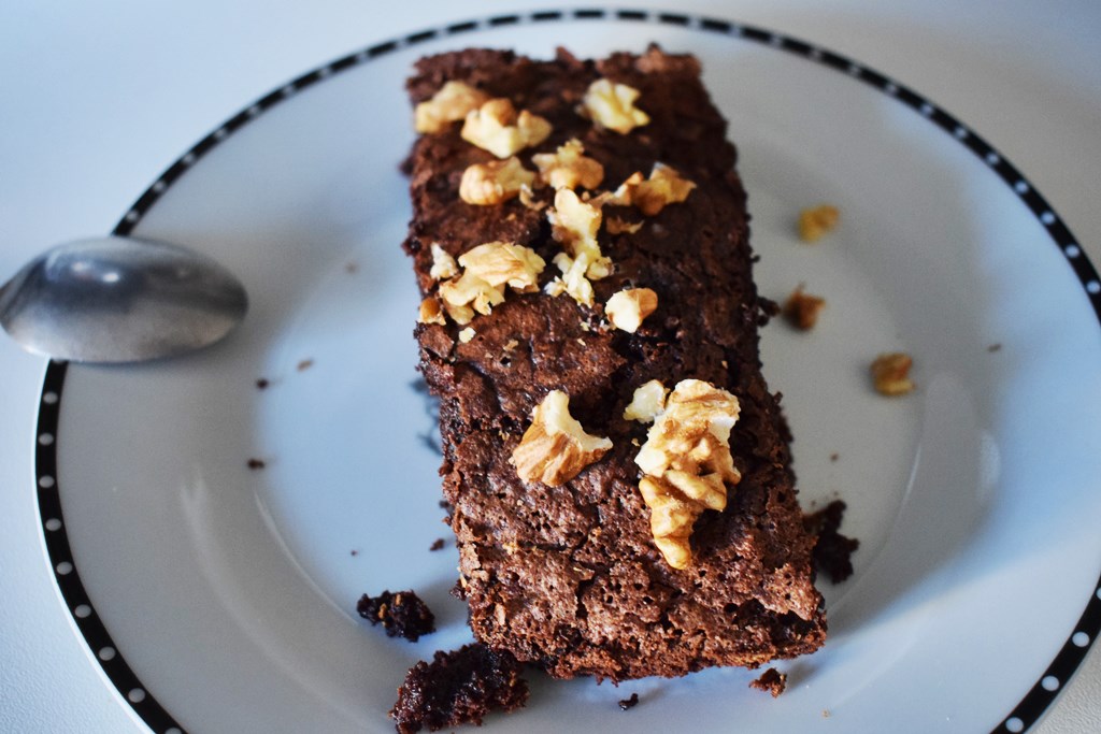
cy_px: 367
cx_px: 550
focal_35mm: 46
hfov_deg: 42.3
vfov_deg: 29.0
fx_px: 1422
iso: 2500
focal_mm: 31
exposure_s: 1/60
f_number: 4.2
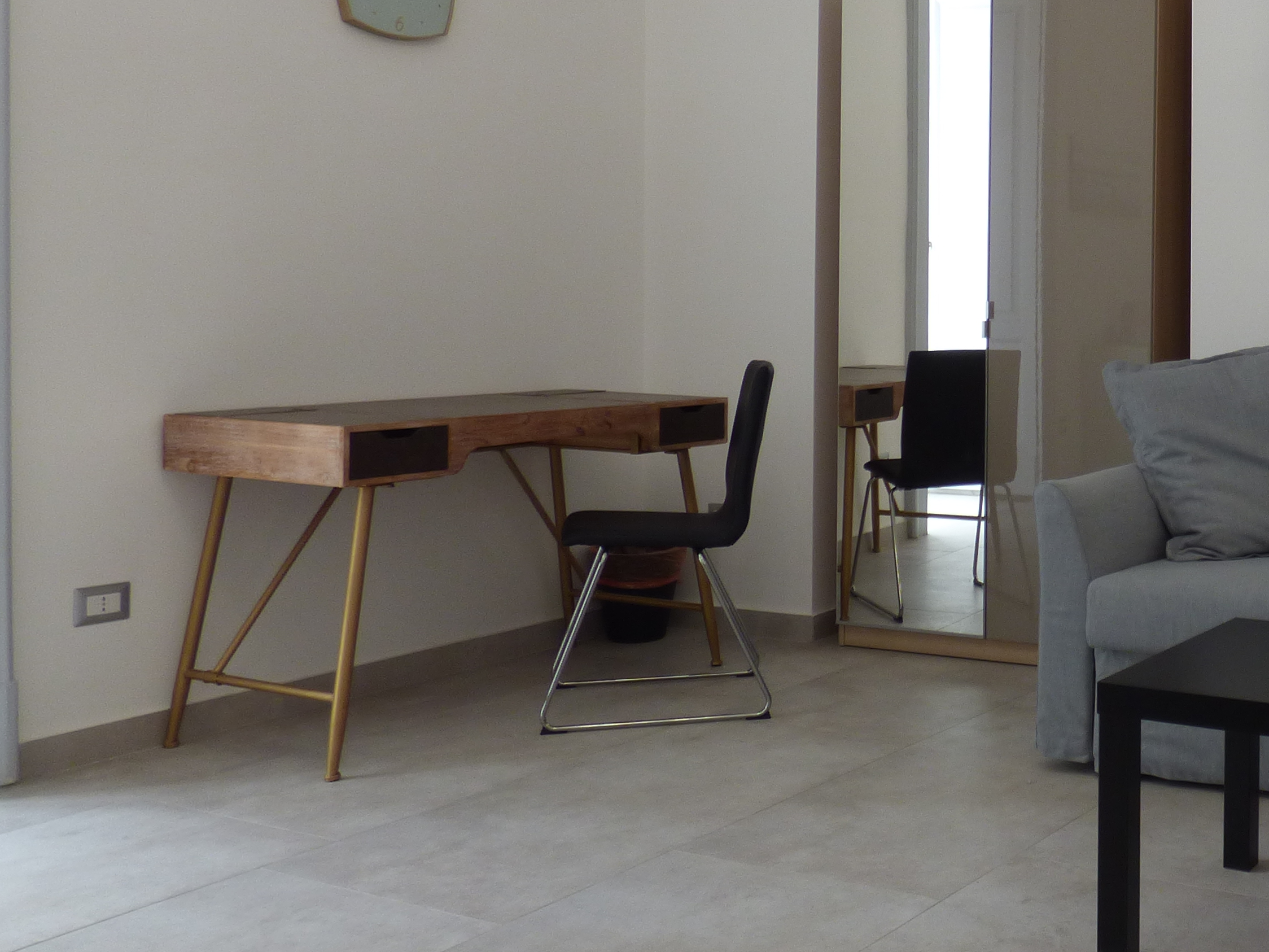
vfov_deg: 34.8
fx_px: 1503
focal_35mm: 41
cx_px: 1193
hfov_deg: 41.3
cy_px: 323
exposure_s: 1/80
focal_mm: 3.58
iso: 100
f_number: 2.8
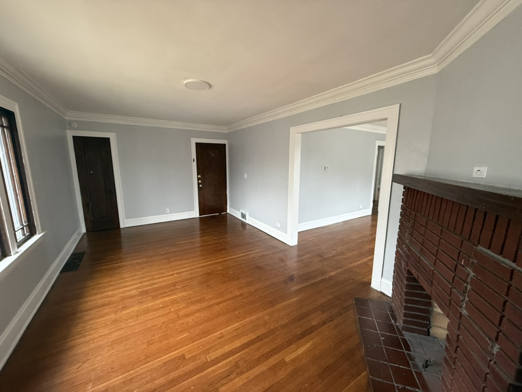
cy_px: 196
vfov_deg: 85.7
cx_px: 261
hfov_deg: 102.1
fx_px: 211
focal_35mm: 14
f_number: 2.2
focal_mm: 2.22
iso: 320
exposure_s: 1/69
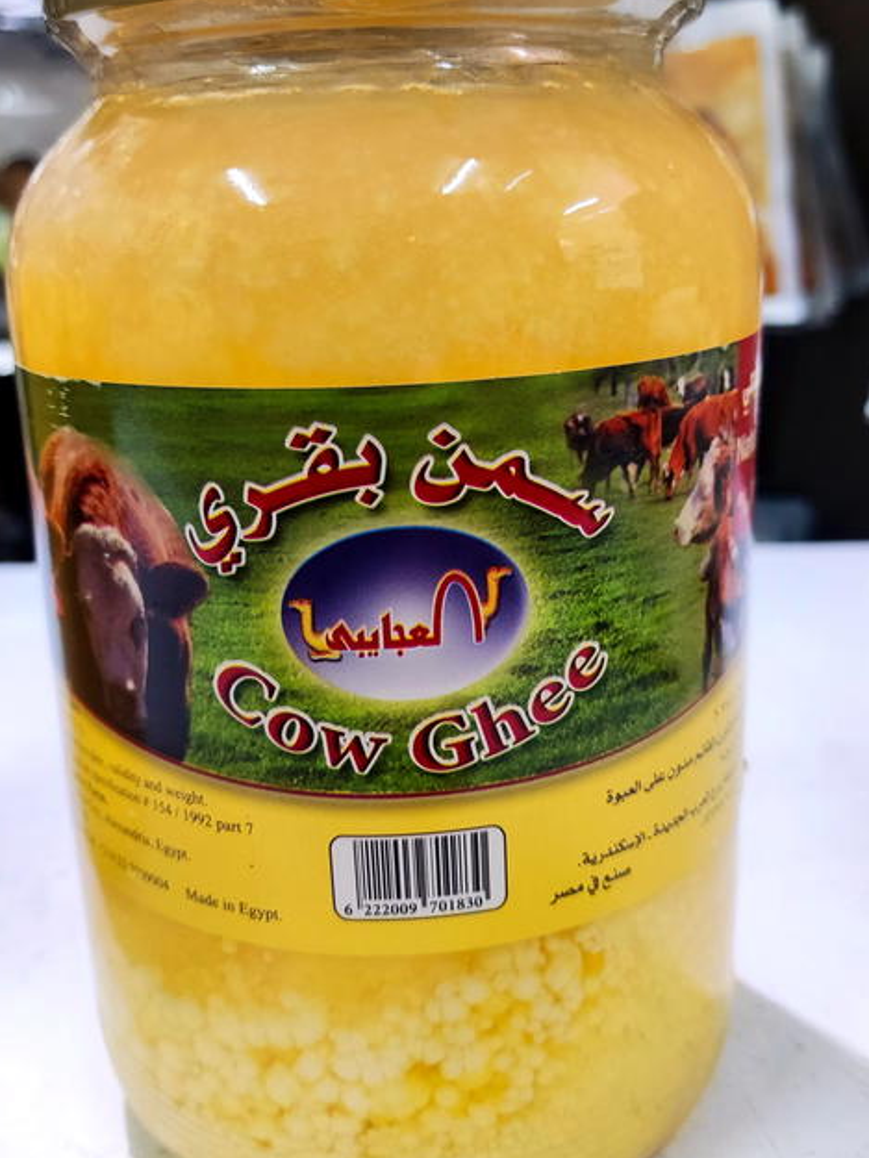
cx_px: 422
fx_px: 1071
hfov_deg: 44.2
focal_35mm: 32
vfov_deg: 56.7
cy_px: 510
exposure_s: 1/50
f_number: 1.79
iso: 380
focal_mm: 4.71
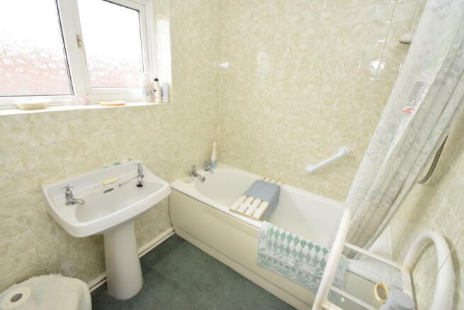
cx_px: 232
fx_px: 193
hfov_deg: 100.4
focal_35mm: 15
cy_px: 155
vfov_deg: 77.4
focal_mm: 10
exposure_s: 1/125
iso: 640
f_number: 5.6
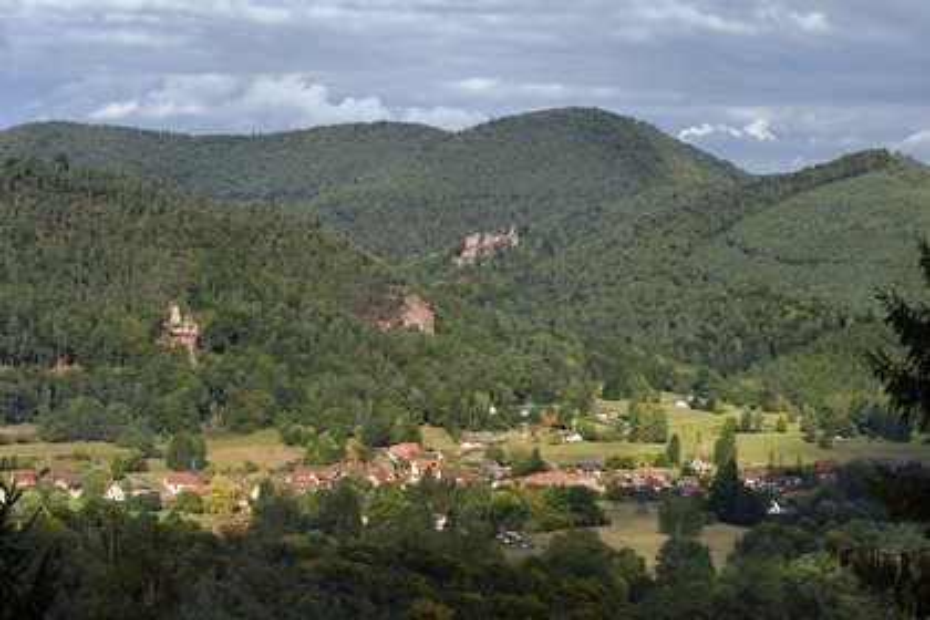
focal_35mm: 102
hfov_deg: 20.0
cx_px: 465
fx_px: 2635
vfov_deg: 13.4
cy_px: 310
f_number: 14
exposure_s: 1/320
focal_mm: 102
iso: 400
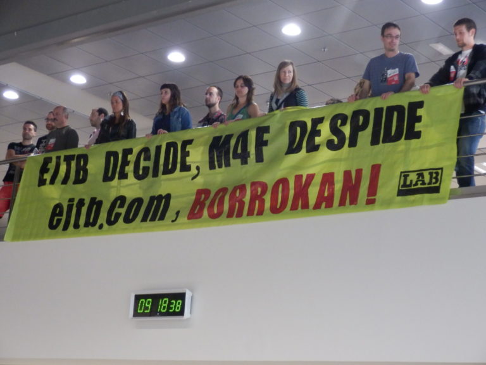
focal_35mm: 96
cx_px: 243
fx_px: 1348
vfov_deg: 15.4
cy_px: 182
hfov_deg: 20.4
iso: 800
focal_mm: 17.1
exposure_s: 1/20
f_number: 5.3
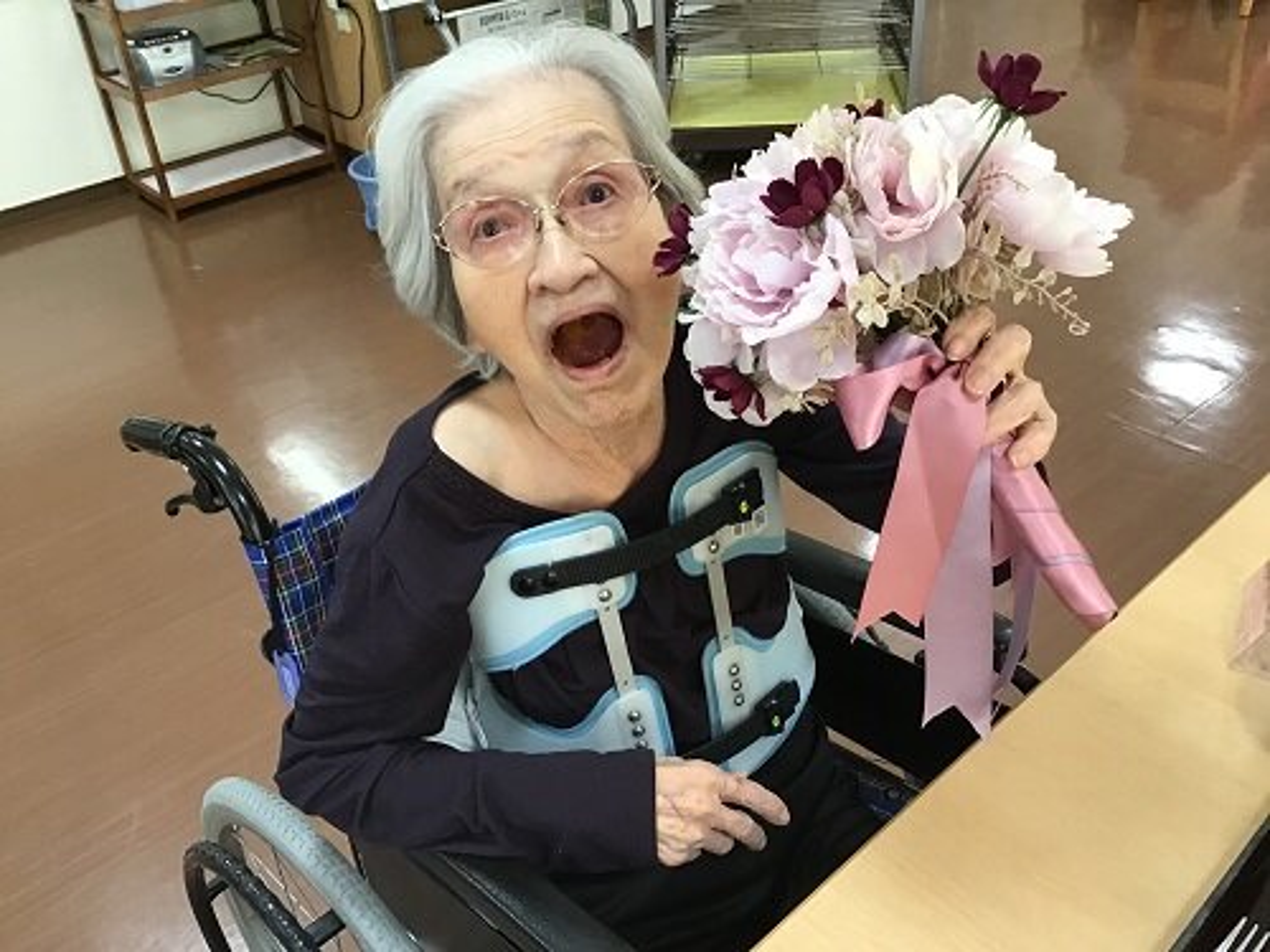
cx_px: 635
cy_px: 476
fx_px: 1137
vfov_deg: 45.4
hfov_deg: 58.4
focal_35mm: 31
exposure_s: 1/30
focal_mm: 3.3
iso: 40
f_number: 2.4
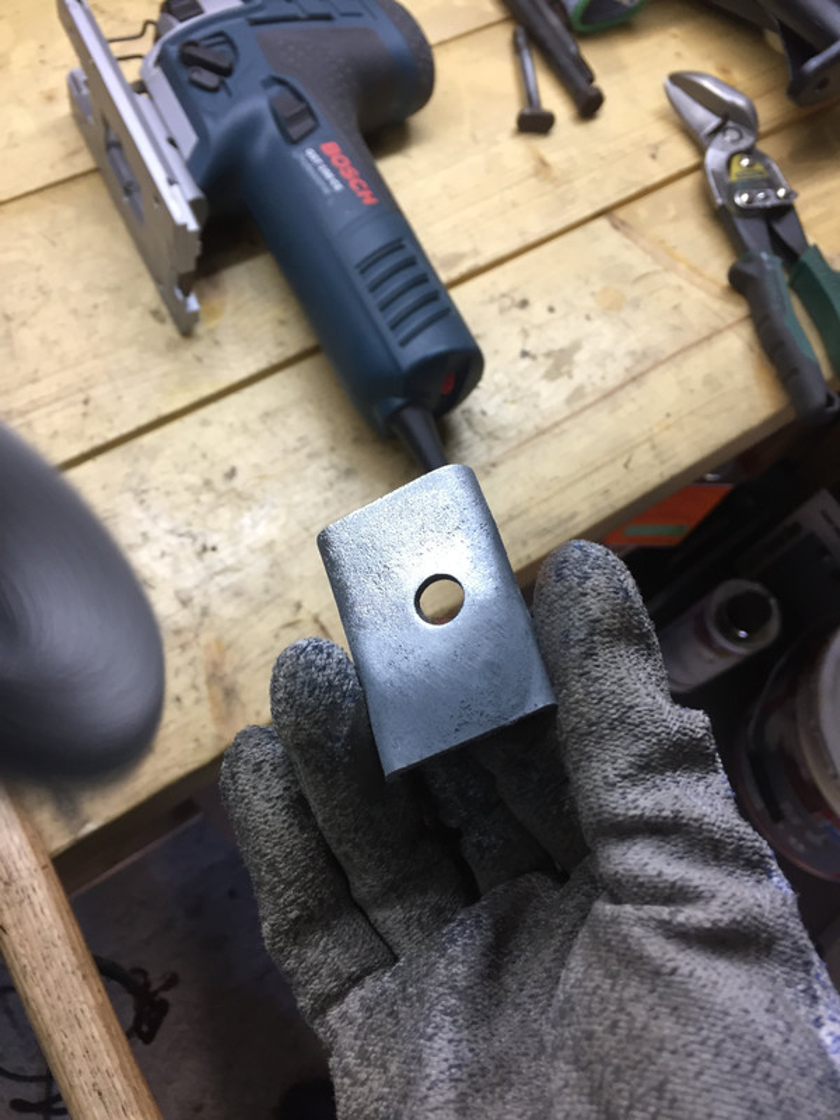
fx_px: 938
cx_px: 420
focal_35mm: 29
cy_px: 560
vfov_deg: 61.7
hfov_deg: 48.2
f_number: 2.2
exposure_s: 1/33
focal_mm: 4.15
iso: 100
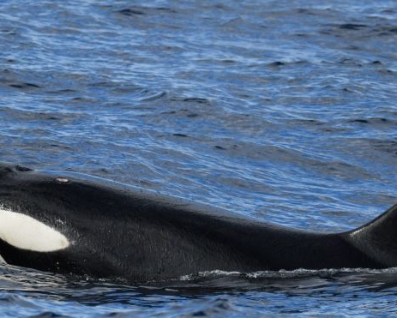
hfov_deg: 3.5
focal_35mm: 551
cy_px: 200
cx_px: 162
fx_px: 6478
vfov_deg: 2.8
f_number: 6
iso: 1400
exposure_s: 1/8000
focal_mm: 340
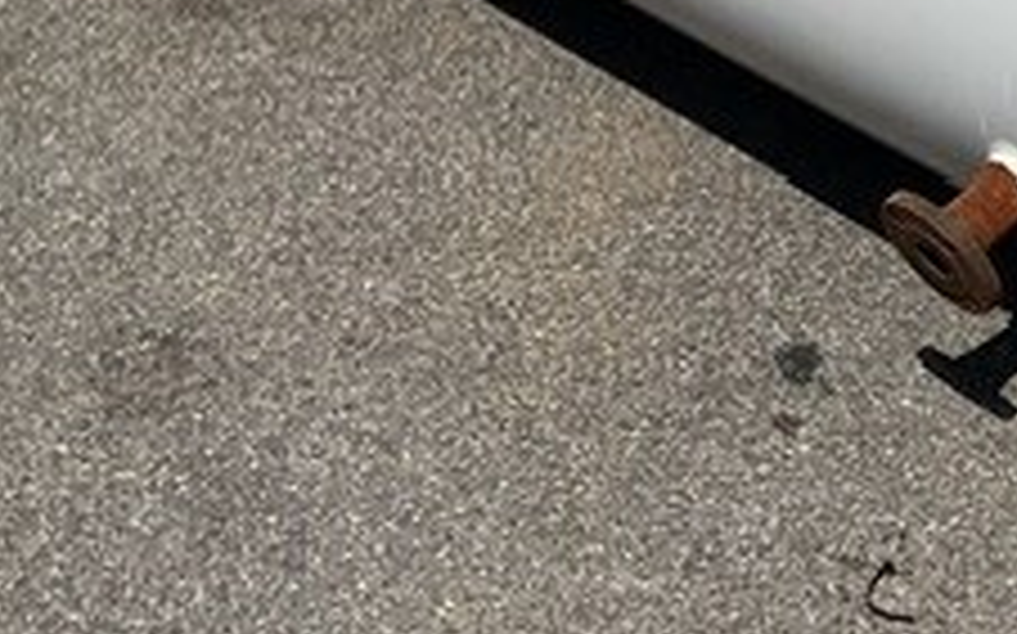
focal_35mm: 87
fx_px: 2410
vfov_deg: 14.7
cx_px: 1278
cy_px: 0
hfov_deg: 21.8
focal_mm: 3
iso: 16
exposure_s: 1/5263
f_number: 1.8
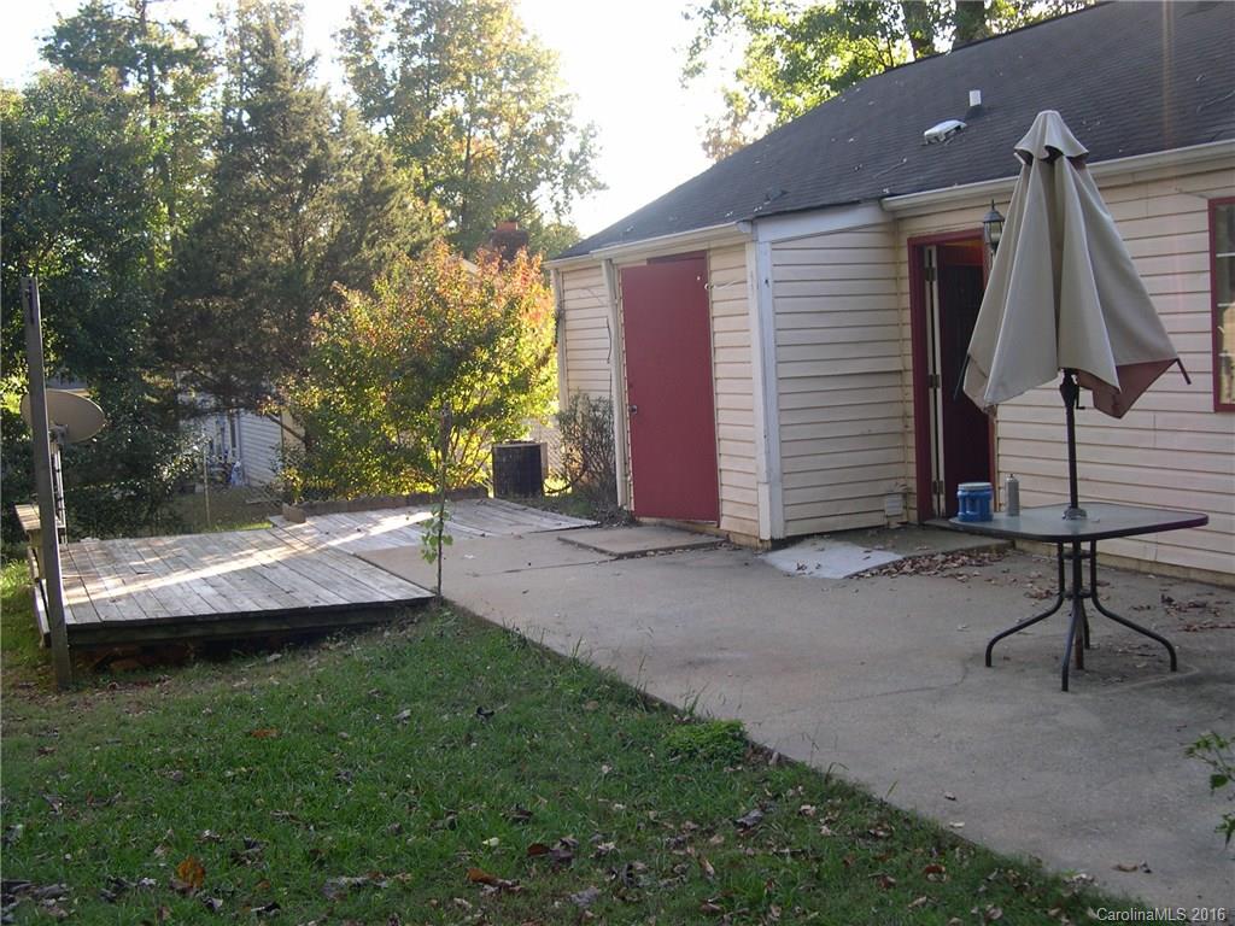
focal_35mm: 38
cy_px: 463
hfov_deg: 49.0
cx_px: 618
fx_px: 1356
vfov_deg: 37.7
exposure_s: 1/105
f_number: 2.8
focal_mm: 8
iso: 100
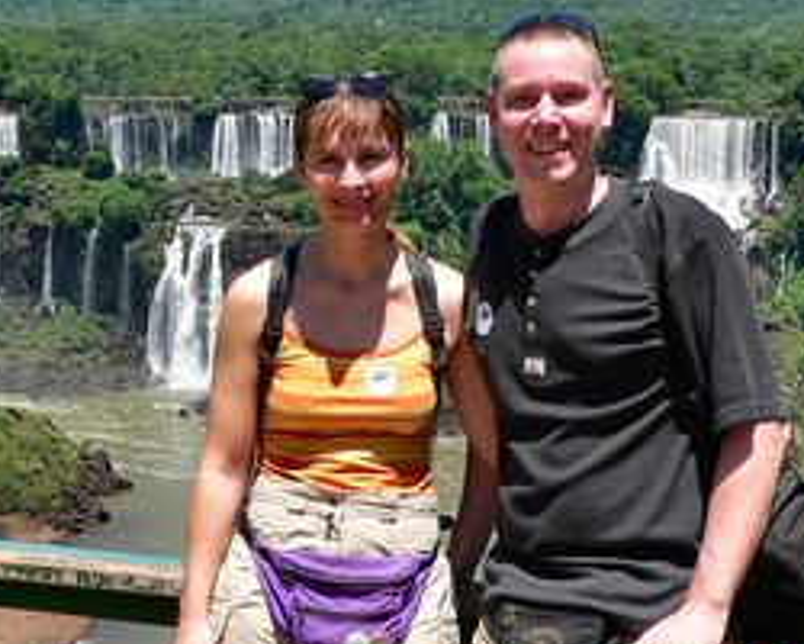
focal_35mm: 88
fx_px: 2094
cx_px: 212
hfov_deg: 21.6
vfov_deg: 17.4
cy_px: 394
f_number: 4
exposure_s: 1/500
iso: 80
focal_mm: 7.5
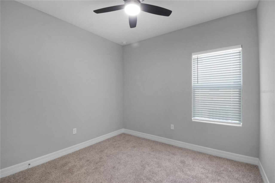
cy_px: 92
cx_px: 138
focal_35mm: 15
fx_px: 115
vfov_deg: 77.3
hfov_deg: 100.4
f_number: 9
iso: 250
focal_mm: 10
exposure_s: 1/20
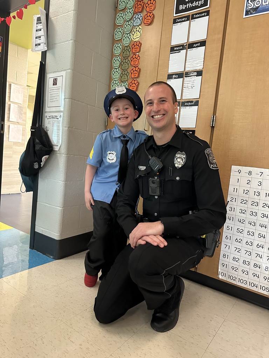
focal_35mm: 24
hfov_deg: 56.8
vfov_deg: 71.6
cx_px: 134
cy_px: 179
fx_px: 249
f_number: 1.78
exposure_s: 1/40
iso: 1000
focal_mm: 6.86
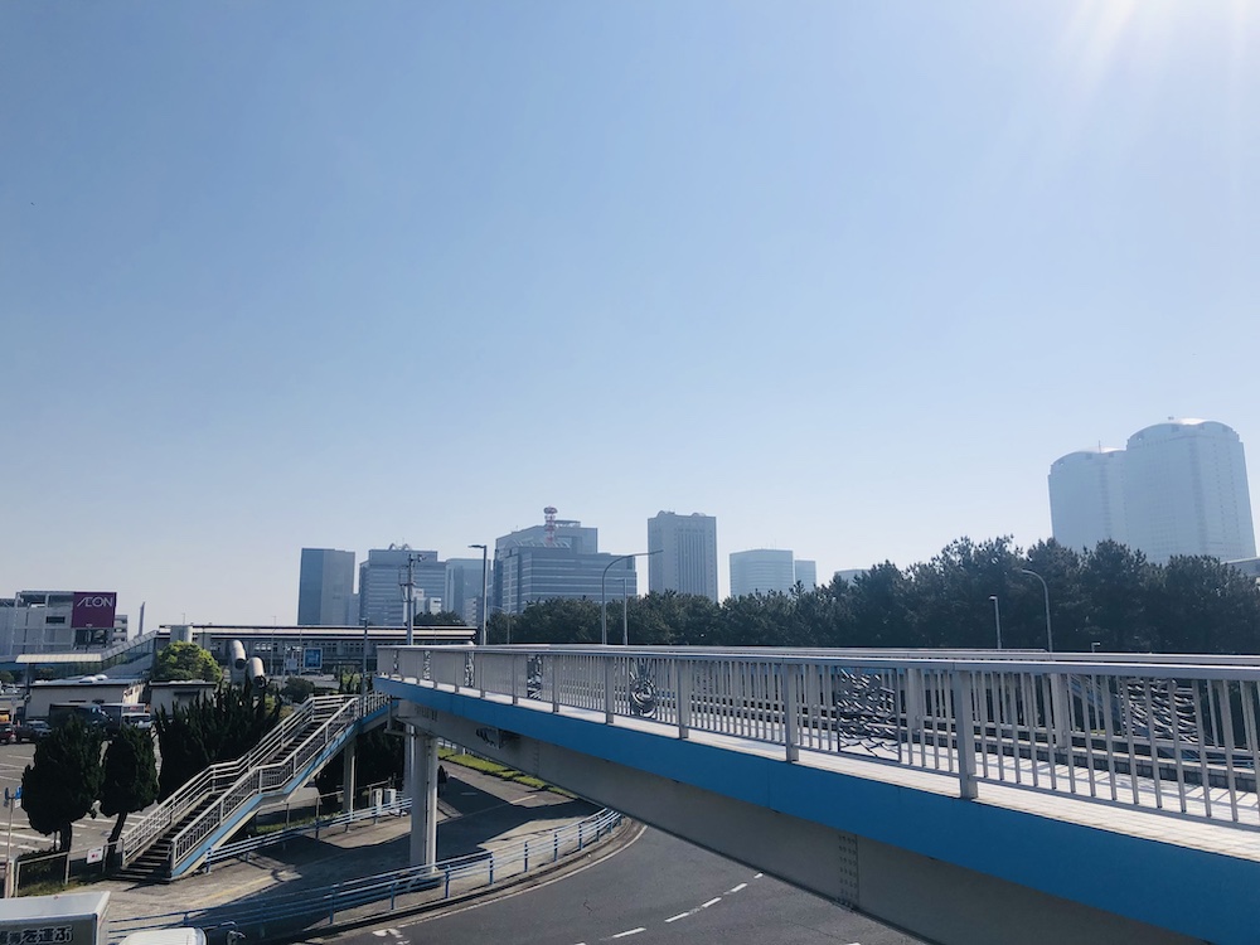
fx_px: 1019
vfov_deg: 49.7
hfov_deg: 63.4
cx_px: 630
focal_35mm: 28
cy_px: 472
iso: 20
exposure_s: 1/6024
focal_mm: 3.99
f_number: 1.8
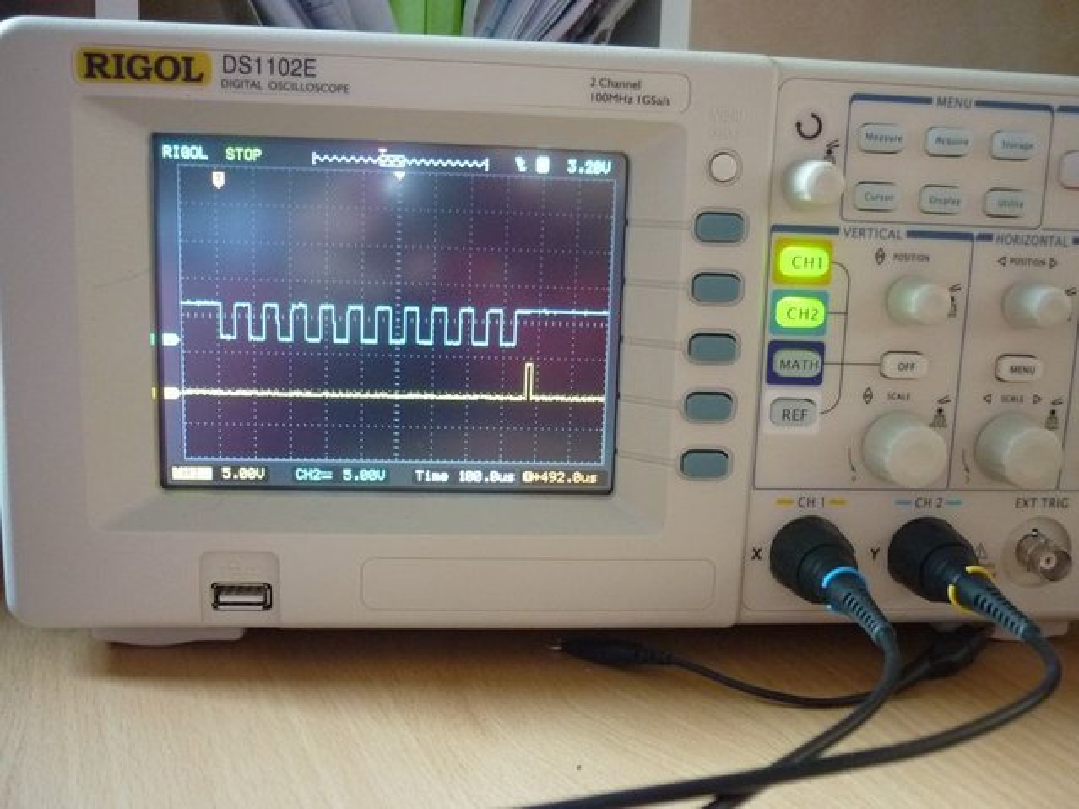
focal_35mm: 33
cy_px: 404
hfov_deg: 55.4
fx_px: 1028
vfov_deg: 42.9
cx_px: 540
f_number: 2.8
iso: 400
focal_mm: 5.5
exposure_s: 1/15
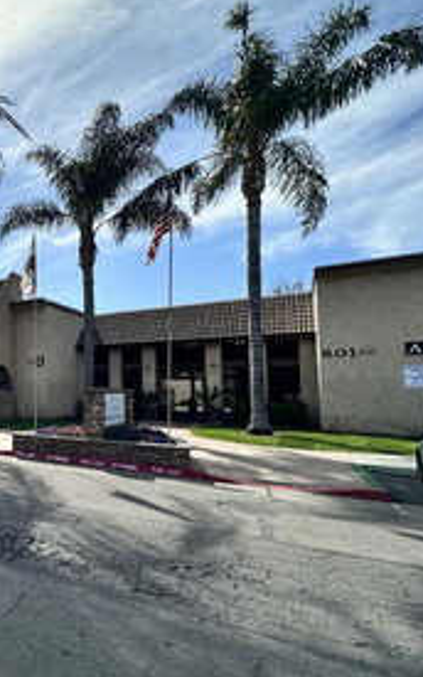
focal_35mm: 23
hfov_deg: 38.6
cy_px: 364
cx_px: -87
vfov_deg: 77.0
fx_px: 424
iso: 50
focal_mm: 2.22
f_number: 2.2
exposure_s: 1/2681
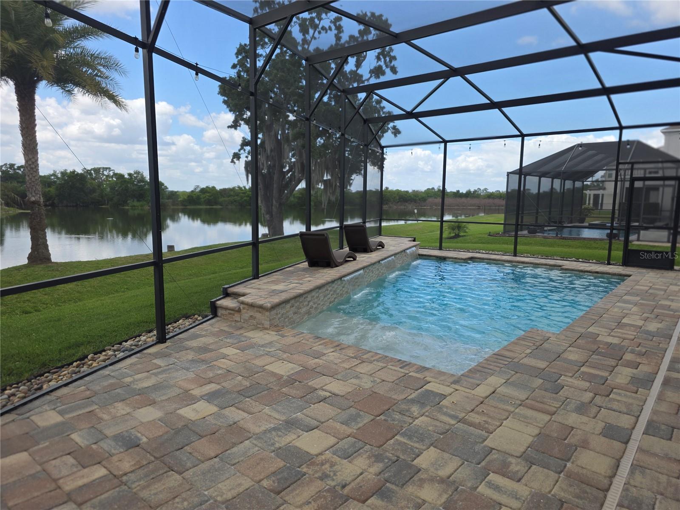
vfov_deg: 58.9
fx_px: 452
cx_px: 340
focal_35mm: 23
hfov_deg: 73.9
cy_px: 255
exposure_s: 1/2186
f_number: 1.7
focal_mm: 6.3
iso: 80
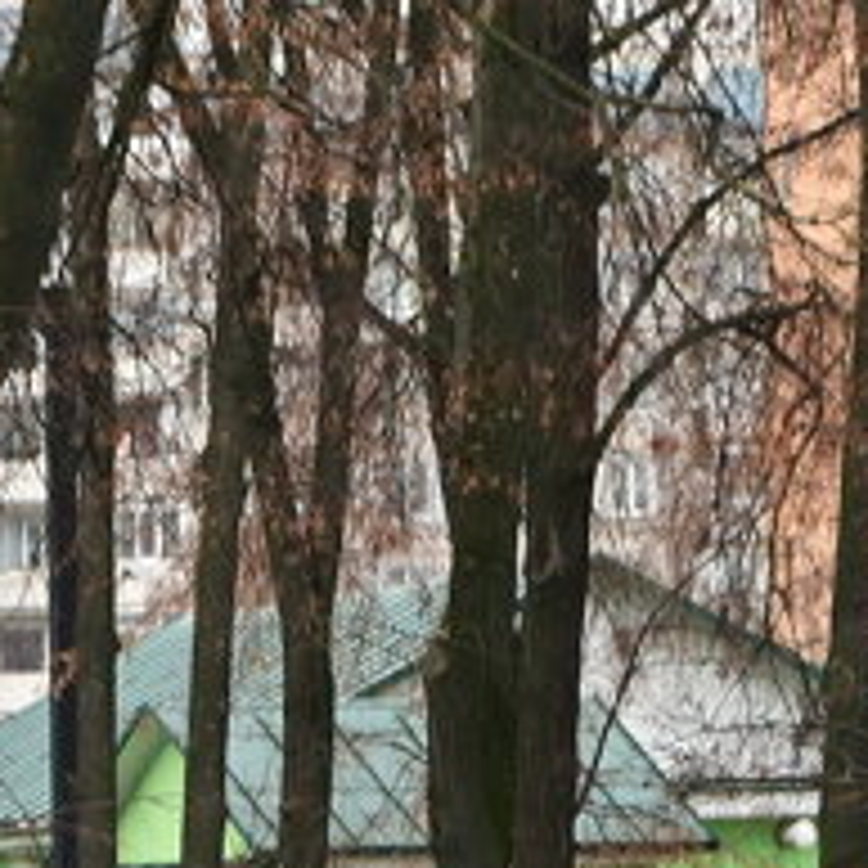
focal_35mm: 370
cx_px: -864
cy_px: 1509
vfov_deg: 4.7
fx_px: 10497
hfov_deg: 4.7
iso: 900
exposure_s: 1/80
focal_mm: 70
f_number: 10
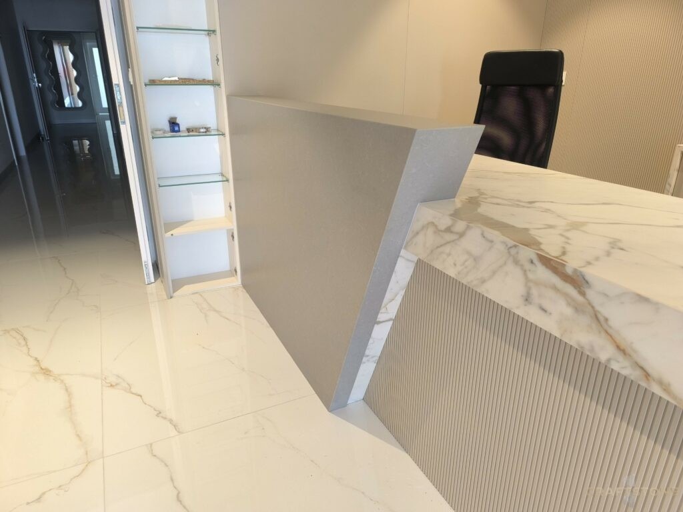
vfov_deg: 58.9
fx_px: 454
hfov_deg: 73.9
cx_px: 342
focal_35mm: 23
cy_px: 256
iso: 800
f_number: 1.65
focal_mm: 6.14
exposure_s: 1/99.9
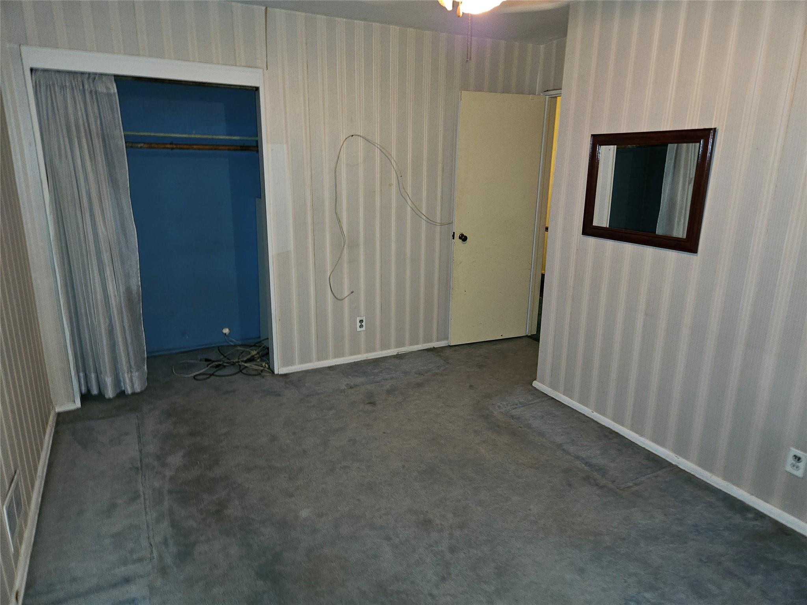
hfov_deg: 73.9
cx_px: 404
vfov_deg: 58.9
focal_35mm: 23
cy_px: 302
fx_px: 536
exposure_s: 1/9.99
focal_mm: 5.4
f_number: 1.8
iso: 160
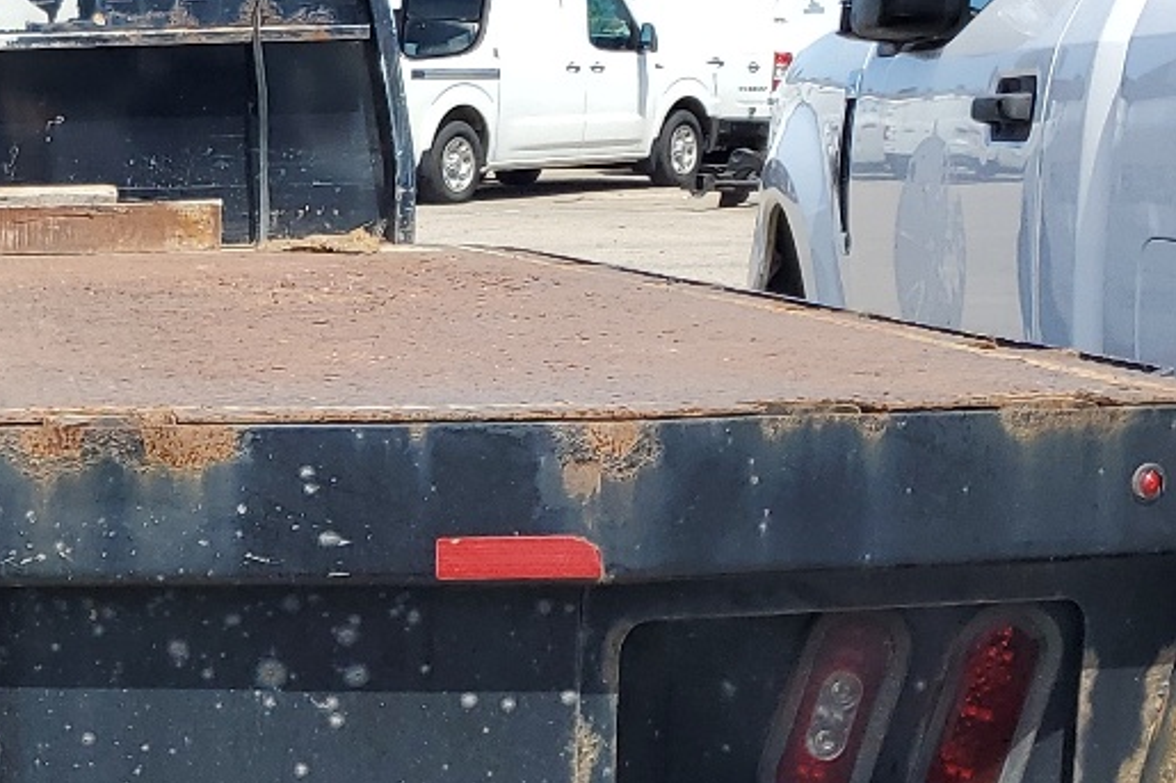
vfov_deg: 16.0
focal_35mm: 84
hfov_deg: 22.6
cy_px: 708
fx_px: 2743
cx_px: -176
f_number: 1.5
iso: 50
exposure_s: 1/2000
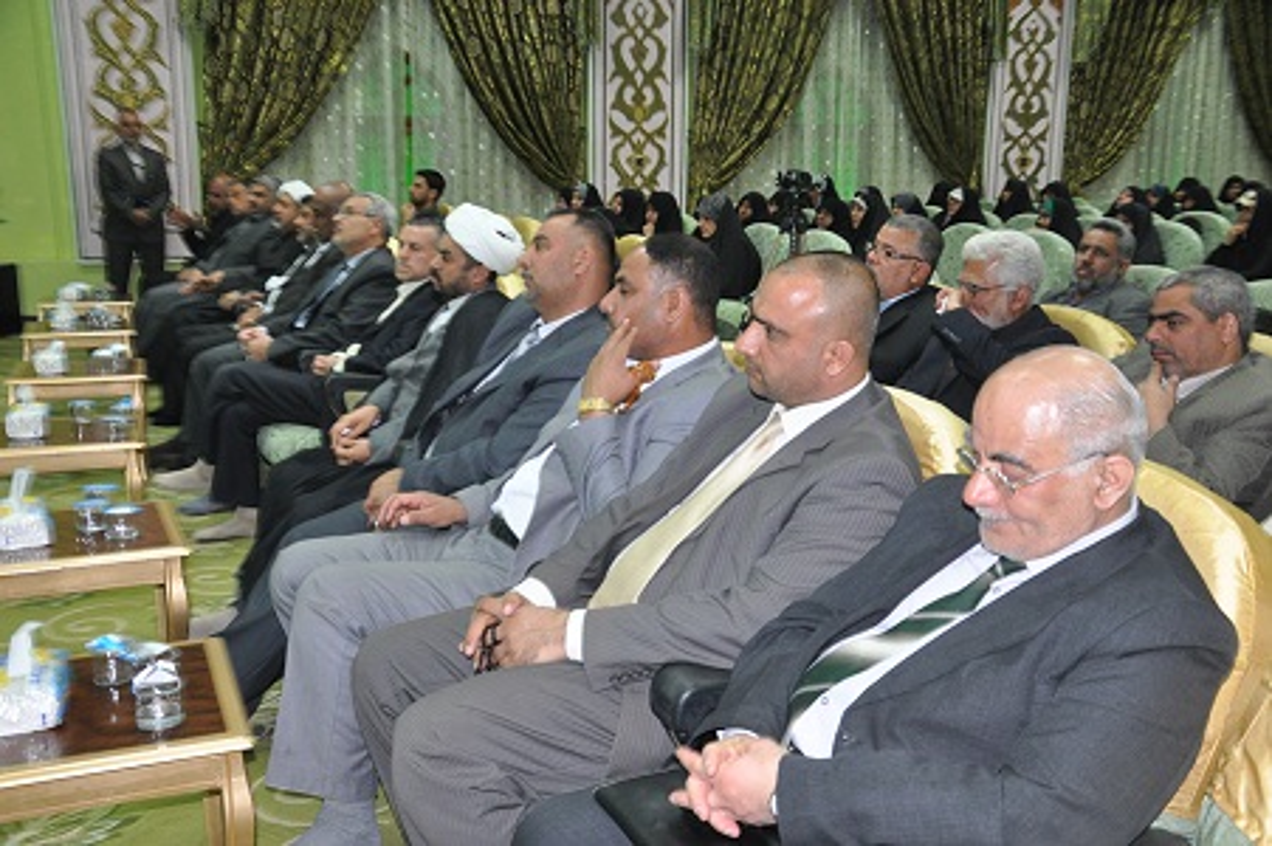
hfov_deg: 49.6
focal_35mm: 39
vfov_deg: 34.2
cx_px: 636
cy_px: 423
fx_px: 1377
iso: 800
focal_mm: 26
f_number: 4
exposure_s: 1/60
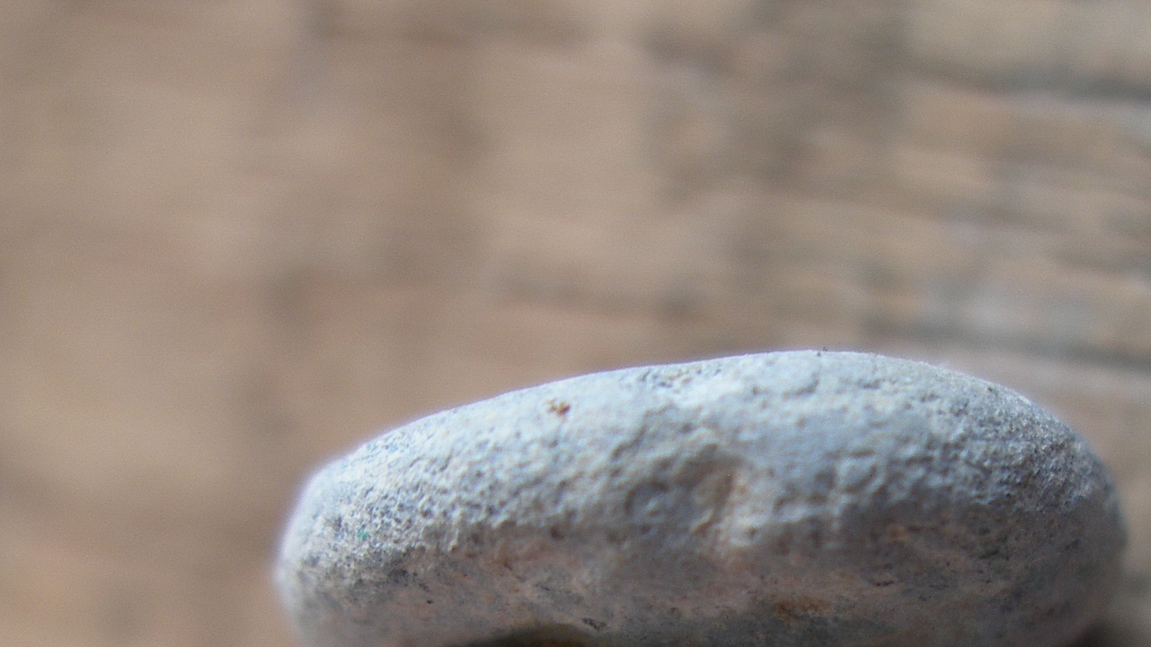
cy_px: 731
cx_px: 749
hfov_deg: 27.7
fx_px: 2319
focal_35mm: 76
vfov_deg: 15.4
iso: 80
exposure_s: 1/40
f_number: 2.8
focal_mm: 7.8
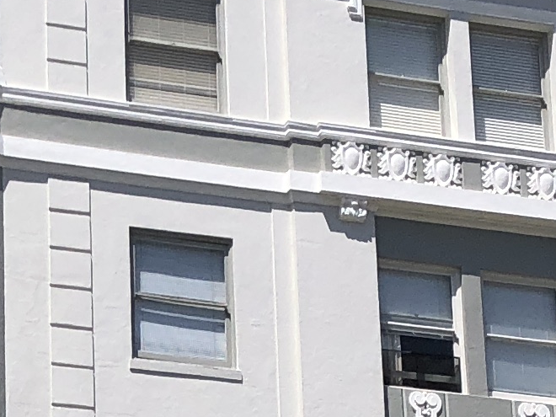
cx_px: -26
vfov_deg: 8.5
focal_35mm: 171
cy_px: 560
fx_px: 2747
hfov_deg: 11.4
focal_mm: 4
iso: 20
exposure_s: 1/4049
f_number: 1.8
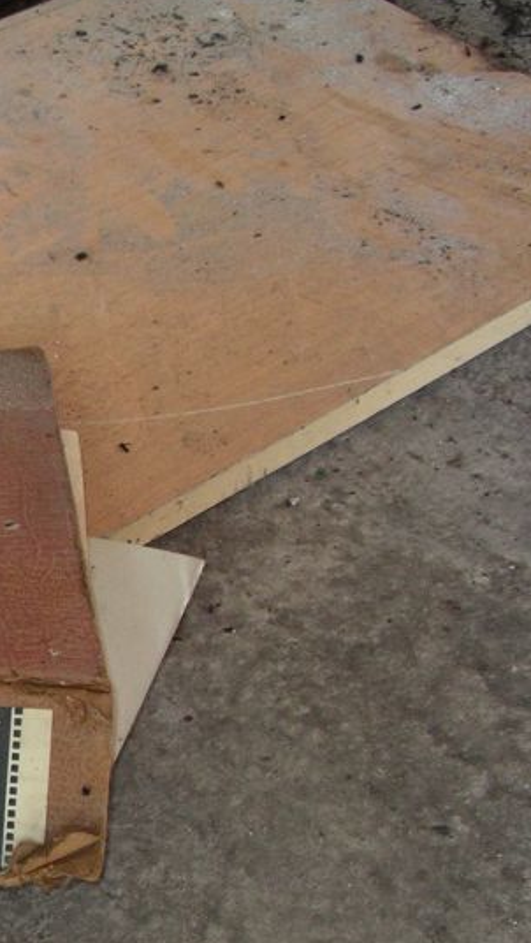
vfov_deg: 27.3
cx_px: -257
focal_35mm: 77
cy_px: 651
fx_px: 1925
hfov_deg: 14.7
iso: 200
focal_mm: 7.8
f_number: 2.8
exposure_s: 1/40
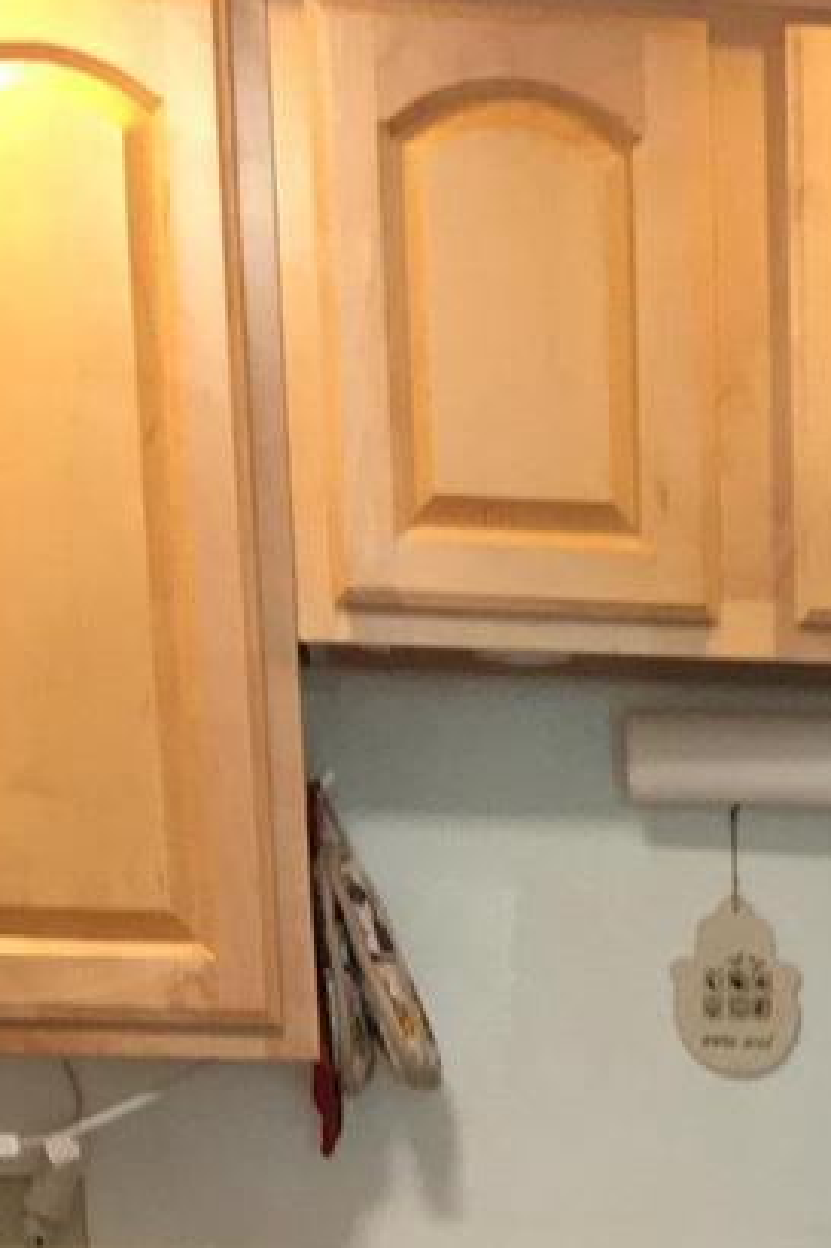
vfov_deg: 15.4
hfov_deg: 11.6
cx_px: 1242
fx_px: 3916
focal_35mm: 113
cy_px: 2283
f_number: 2.2
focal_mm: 4.15
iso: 125
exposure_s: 1/30
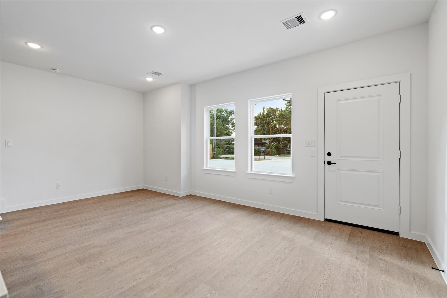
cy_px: 149
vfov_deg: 73.7
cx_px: 224
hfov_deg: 96.7
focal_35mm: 16
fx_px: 199
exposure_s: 1/8
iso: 200
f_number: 9
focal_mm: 16
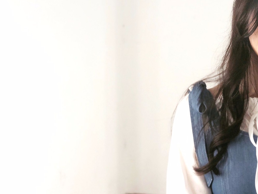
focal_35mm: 84
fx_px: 626
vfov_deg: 17.5
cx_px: 199
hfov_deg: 23.0
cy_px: 62
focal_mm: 6
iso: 80
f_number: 2.4
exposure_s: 1/33
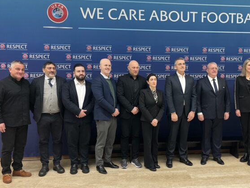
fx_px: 253
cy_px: 99
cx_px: 161
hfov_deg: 51.9
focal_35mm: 35
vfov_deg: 40.7
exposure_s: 1/50
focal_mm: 5.1
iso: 200
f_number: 1.6
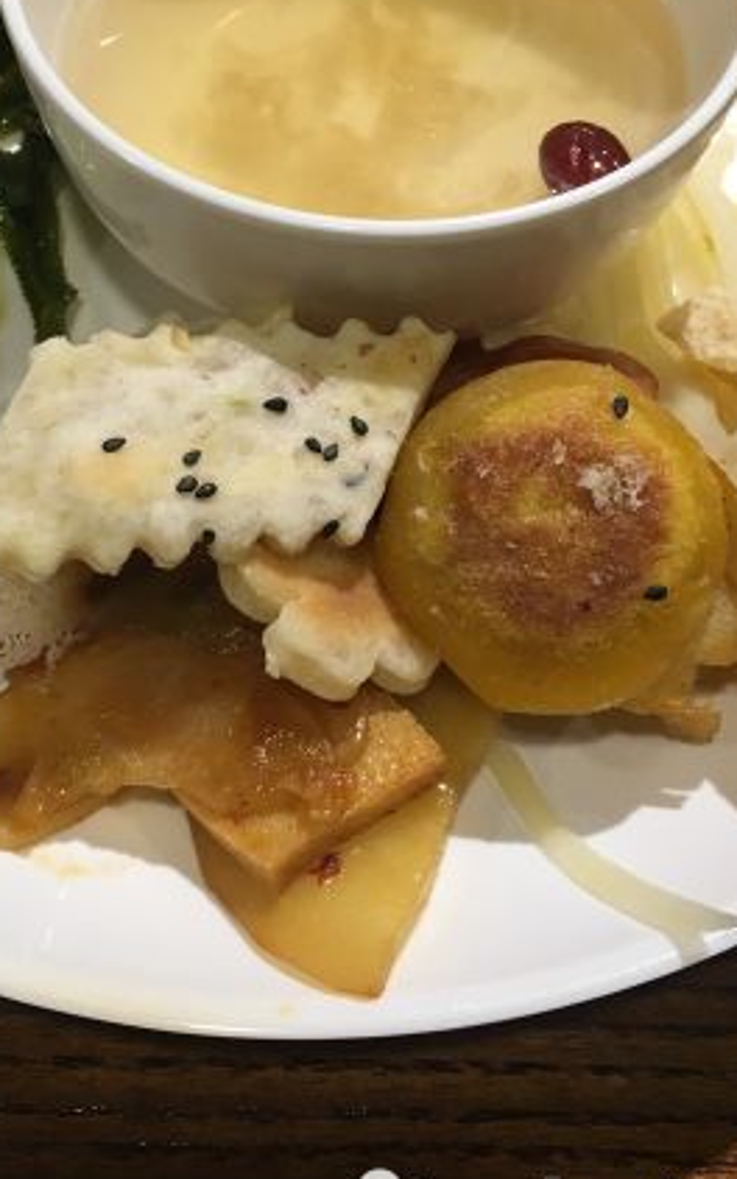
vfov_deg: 39.1
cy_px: 402
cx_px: 297
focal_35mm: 51
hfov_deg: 25.3
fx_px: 1638
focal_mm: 4.15
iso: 40
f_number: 2.2
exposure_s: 1/33
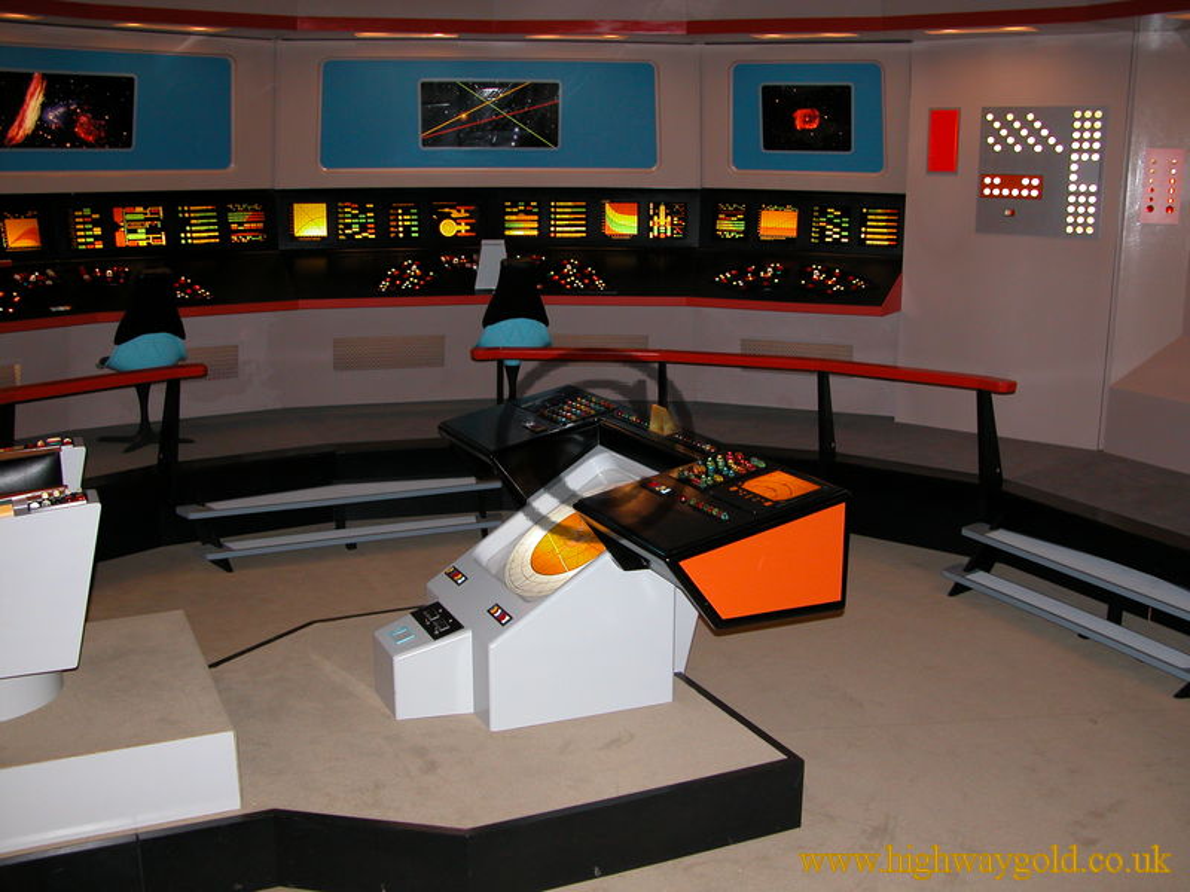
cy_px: 446
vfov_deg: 40.7
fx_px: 1203
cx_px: 595
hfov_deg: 52.6
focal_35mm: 35
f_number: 2.8
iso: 200
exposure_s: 1/60
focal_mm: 9.2
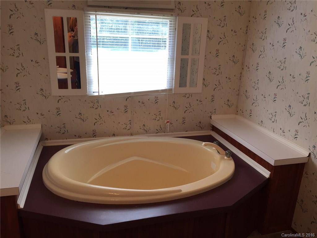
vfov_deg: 48.2
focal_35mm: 29
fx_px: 266
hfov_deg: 61.7
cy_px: 119
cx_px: 158
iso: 40
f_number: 2.2
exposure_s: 1/120
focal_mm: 4.15
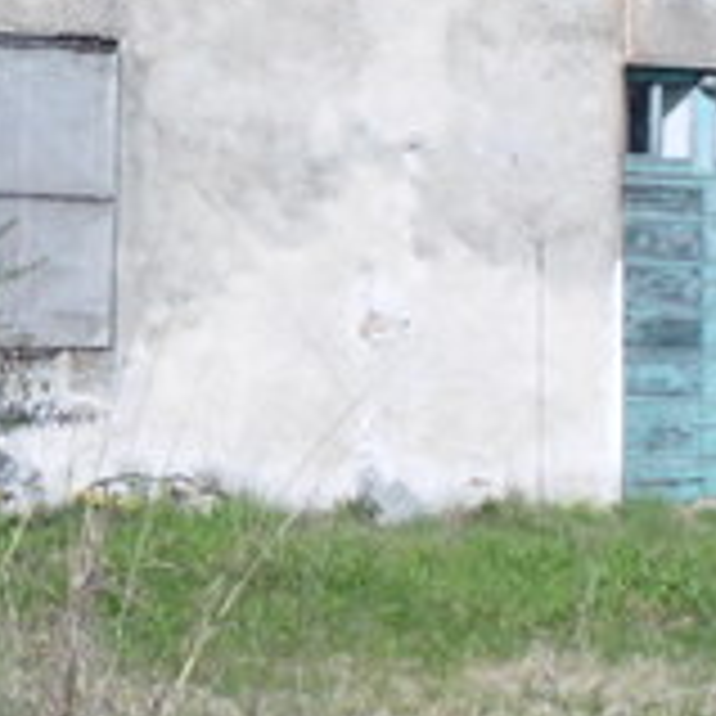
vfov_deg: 11.1
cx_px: -239
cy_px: -45
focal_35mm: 156
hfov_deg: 10.9
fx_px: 3651
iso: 100
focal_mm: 6.4
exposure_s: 1/1500
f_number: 3.5
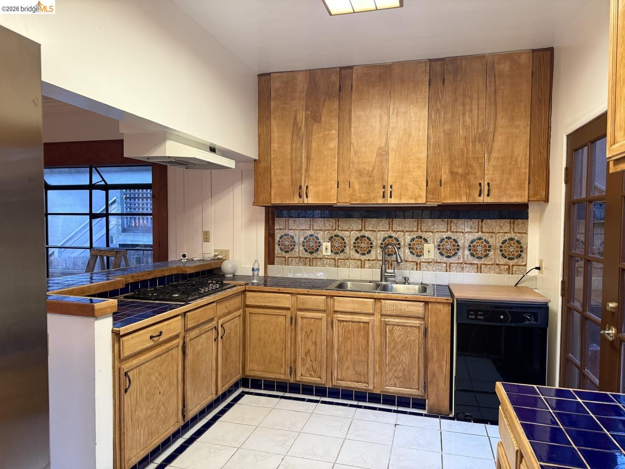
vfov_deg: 56.8
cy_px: 234
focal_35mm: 24
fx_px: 433
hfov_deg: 71.6
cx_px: 312
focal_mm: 6.76
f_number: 1.78
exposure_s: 1/60
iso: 320
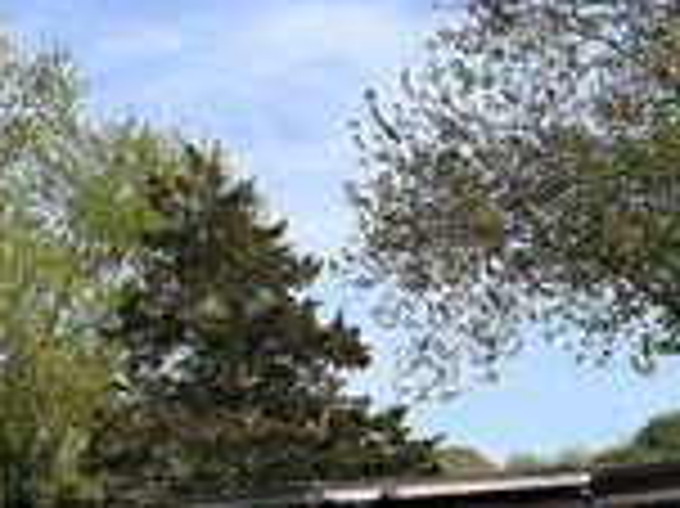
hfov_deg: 22.8
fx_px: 1688
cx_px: 297
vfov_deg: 16.2
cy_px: 659
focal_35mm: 86
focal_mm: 5.7
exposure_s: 1/3571
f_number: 1.5
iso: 50
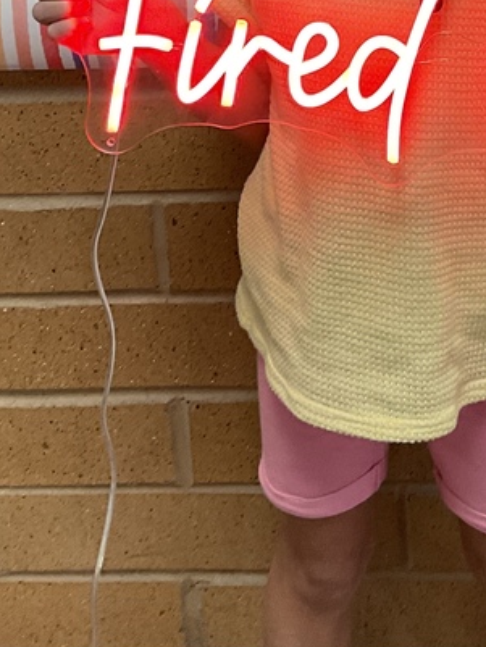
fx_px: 1385
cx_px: 429
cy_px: -65
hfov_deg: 19.6
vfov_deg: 24.5
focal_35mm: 74
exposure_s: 1/60
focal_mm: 3
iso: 125
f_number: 1.8
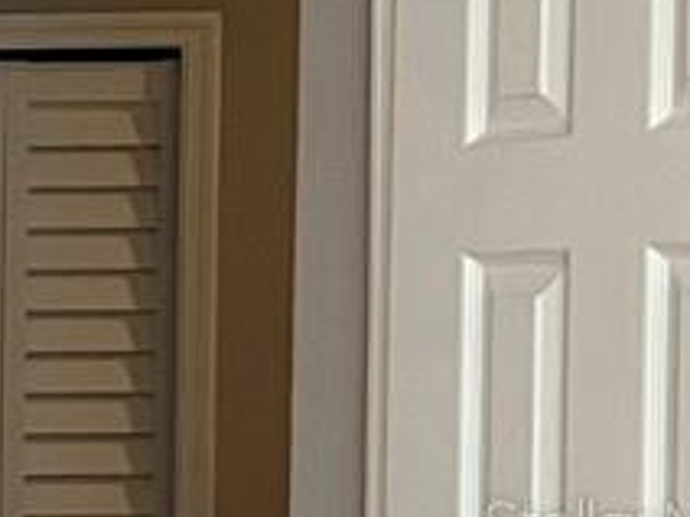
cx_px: -1813
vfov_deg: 7.5
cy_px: 524
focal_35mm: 196
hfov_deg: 7.8
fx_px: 3907
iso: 80
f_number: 1.6
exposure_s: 1/60
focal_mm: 5.1
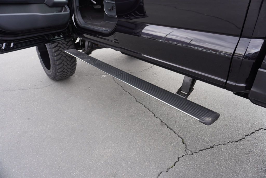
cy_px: 89
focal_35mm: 24
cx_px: 133
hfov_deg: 73.7
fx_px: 177
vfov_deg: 53.2
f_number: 4
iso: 200
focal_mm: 16
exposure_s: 1/160
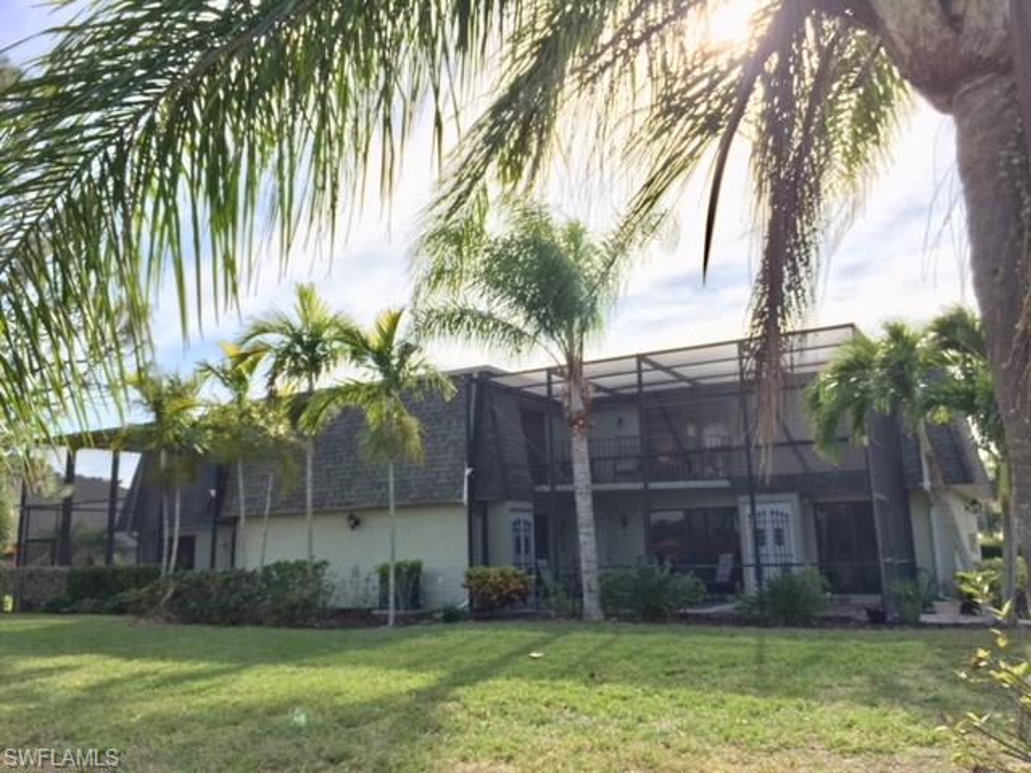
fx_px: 864
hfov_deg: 61.7
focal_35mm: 29
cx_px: 516
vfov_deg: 48.2
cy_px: 386
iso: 32
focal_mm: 4.15
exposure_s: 1/1276
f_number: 2.2
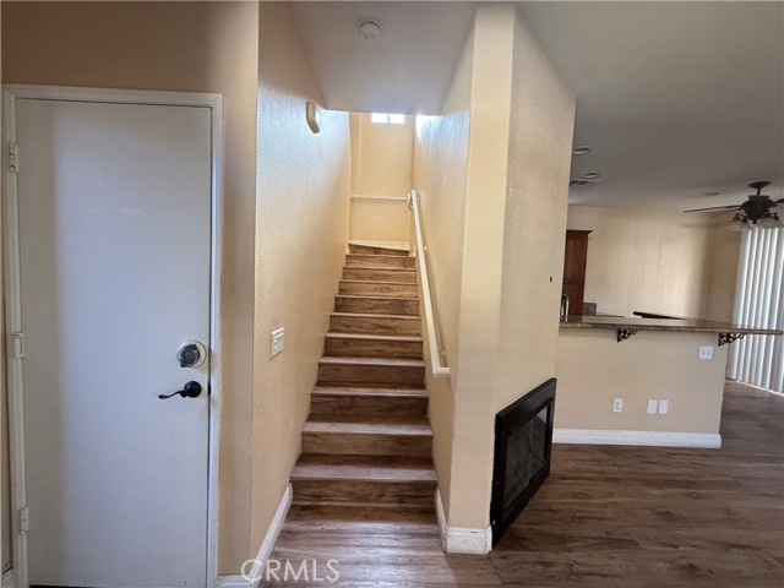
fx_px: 317
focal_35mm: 14
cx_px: 392
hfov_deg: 102.1
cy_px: 294
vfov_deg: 85.7
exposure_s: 1/97
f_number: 2.2
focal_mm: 2.22
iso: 320
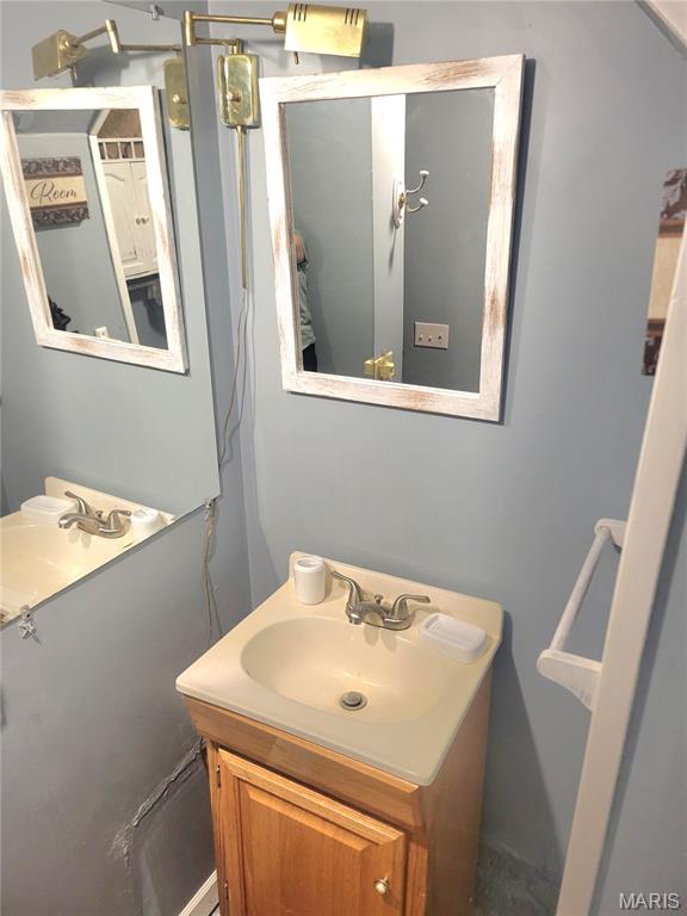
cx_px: 344
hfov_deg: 53.1
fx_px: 688
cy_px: 458
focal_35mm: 26
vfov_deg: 67.3
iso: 250
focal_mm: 5.4
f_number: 1.8
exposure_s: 1/60.2
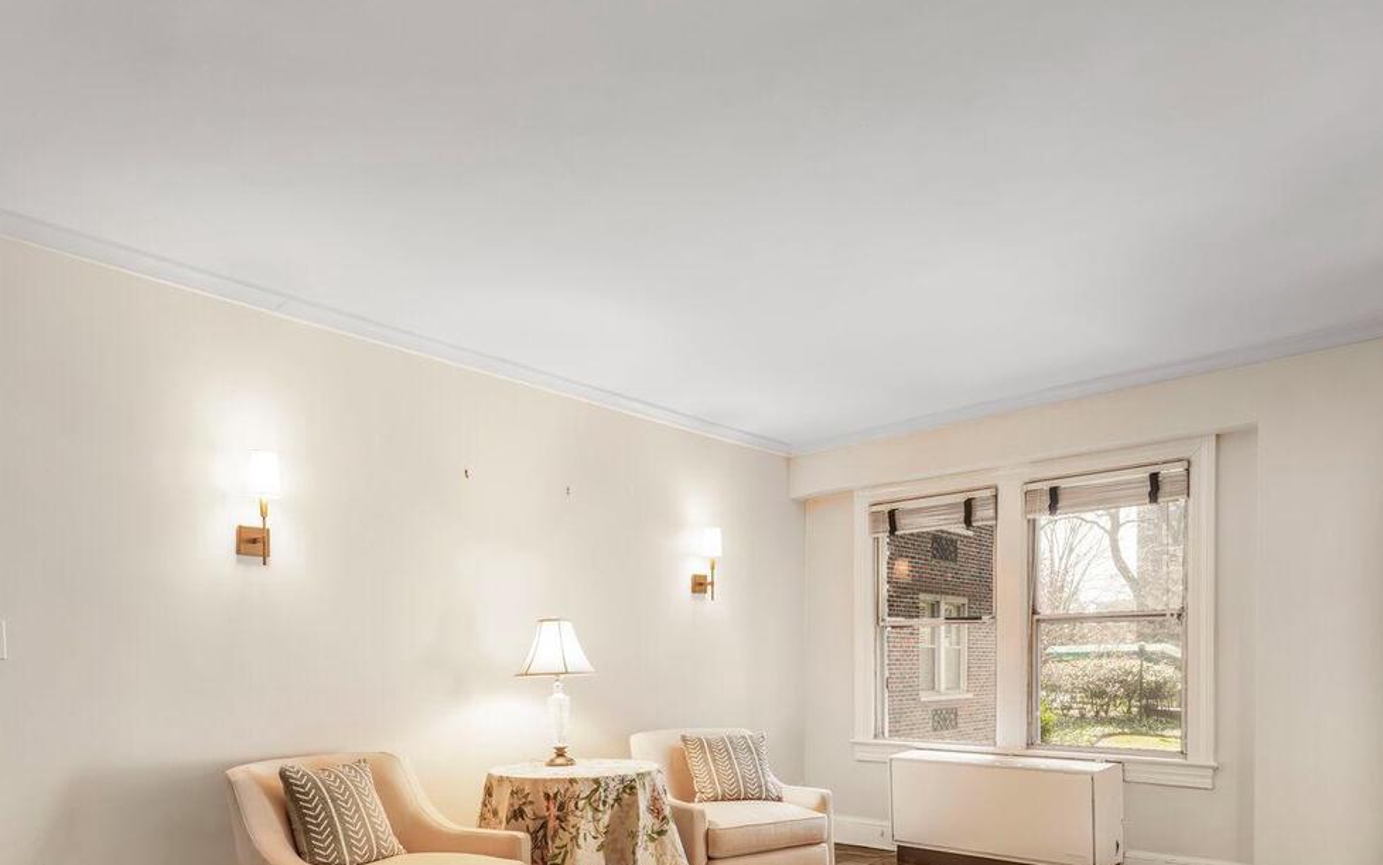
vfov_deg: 48.7
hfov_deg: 74.8
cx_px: 701
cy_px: 671
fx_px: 905
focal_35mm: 24
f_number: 8
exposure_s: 1/1.67
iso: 200
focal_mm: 16
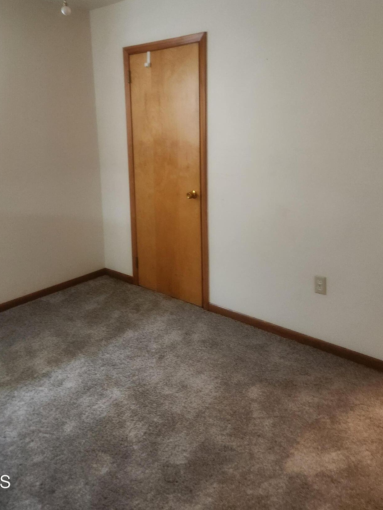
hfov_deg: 49.7
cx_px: 181
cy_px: 200
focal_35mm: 28
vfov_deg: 62.8
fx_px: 413
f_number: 1.8
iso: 640
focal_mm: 5.4
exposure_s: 1/30
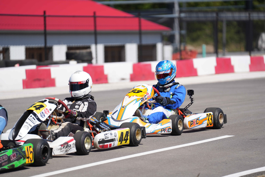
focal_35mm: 200
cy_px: 88
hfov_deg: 10.3
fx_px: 1472
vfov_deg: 6.9
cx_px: 132
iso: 125
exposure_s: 1/3200
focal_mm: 200
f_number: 2.8
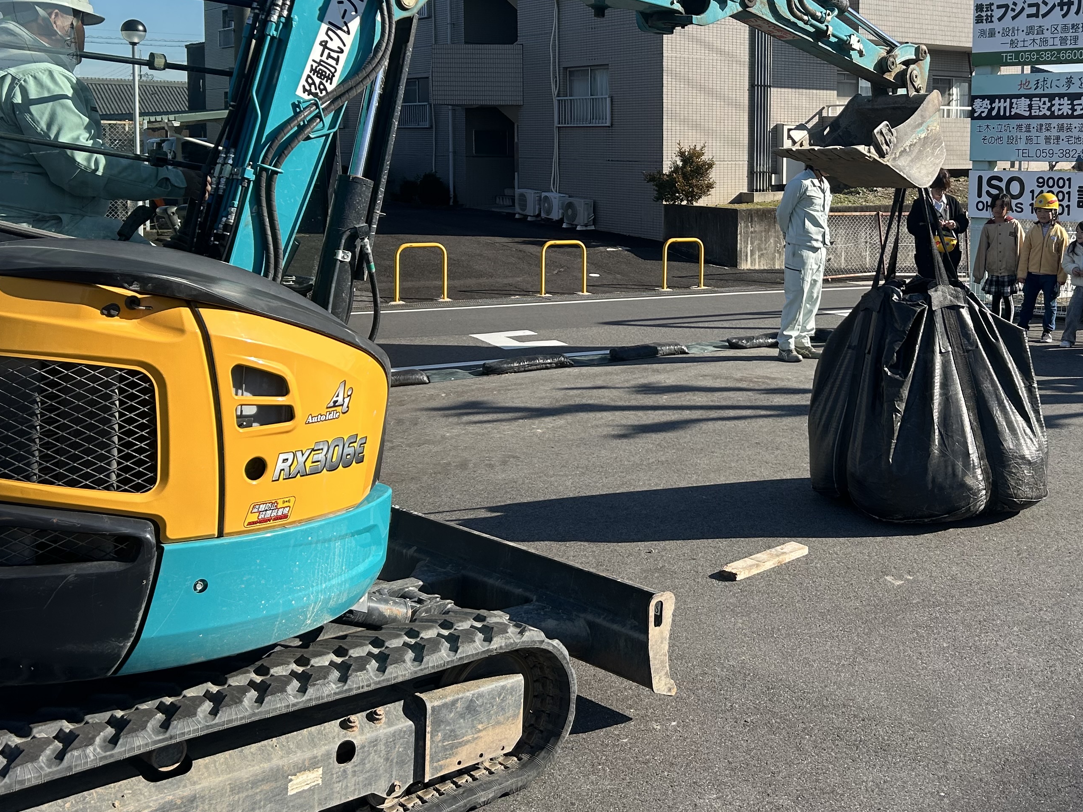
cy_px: 237
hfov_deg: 45.2
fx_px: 1283
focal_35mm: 41
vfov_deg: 34.6
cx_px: 702
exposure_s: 1/3077
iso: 50
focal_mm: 5.7
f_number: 1.5
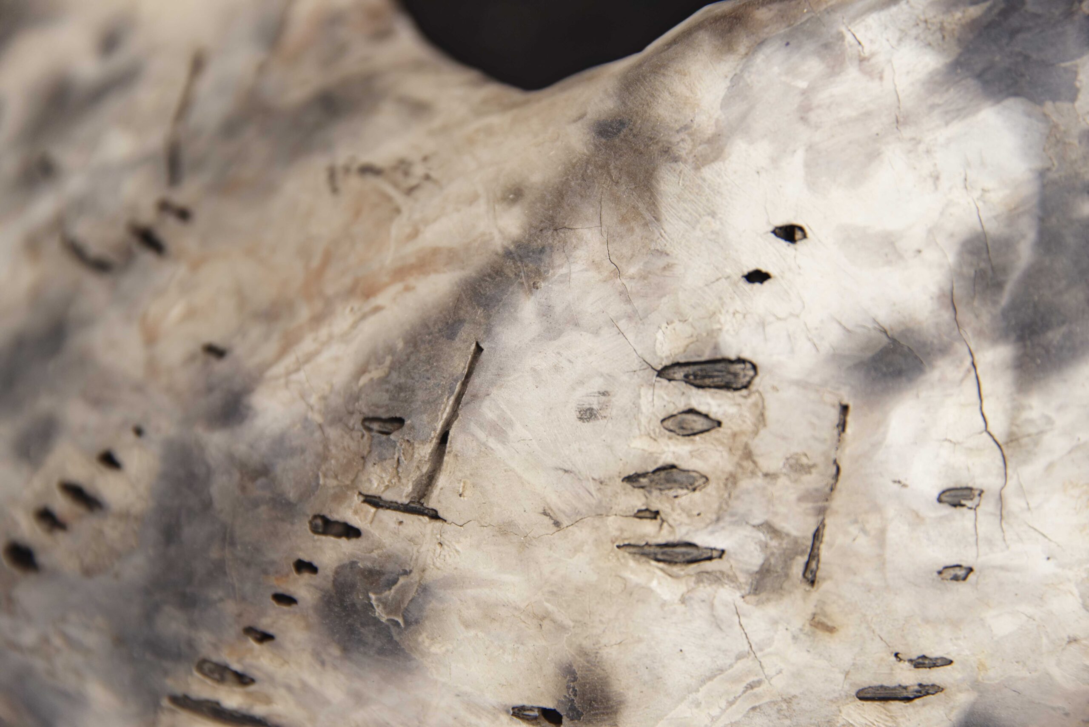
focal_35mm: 105
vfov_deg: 13.1
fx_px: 3177
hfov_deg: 19.4
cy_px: 364
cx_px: 544
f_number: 4
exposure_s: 1/125
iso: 1000
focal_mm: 105
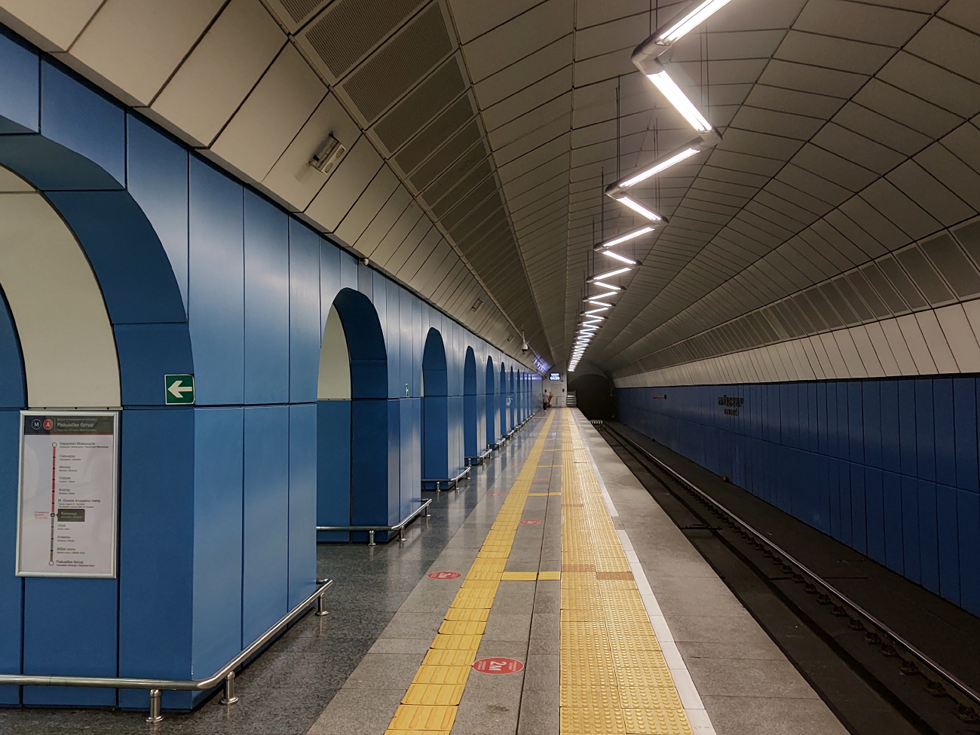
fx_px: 679
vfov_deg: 56.8
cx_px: 490
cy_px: 368
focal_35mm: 24
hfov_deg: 71.6
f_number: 1.8
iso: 500
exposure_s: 1/33
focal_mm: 5.23
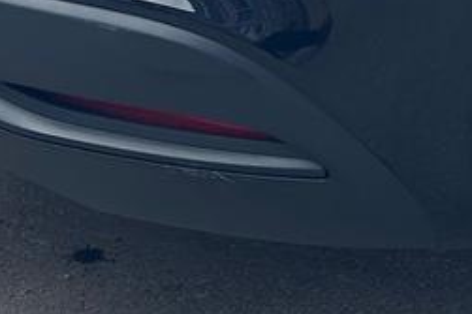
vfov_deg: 9.4
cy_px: -252
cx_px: 506
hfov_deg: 14.6
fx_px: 1808
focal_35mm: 138
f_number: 1.5
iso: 50
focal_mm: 5.7
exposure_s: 1/1575
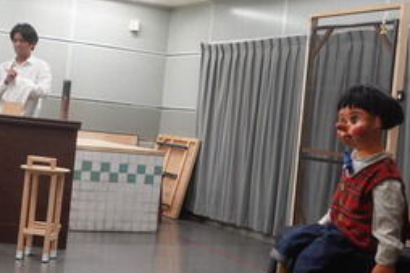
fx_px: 808
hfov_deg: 28.5
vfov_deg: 19.2
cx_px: 208
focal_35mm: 71
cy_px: 134
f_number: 2.8
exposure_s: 1/50
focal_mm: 16.94
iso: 250
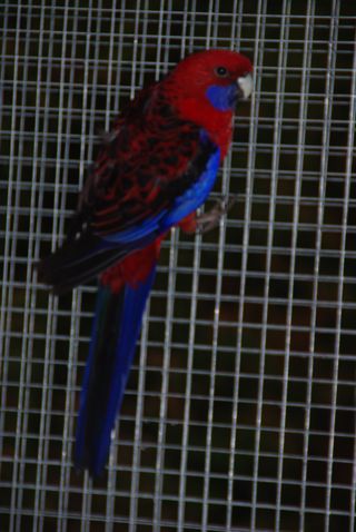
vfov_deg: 6.9
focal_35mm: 300
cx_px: 178
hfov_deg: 4.6
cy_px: 266
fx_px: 4437
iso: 100
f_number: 6.3
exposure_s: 1/180
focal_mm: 200
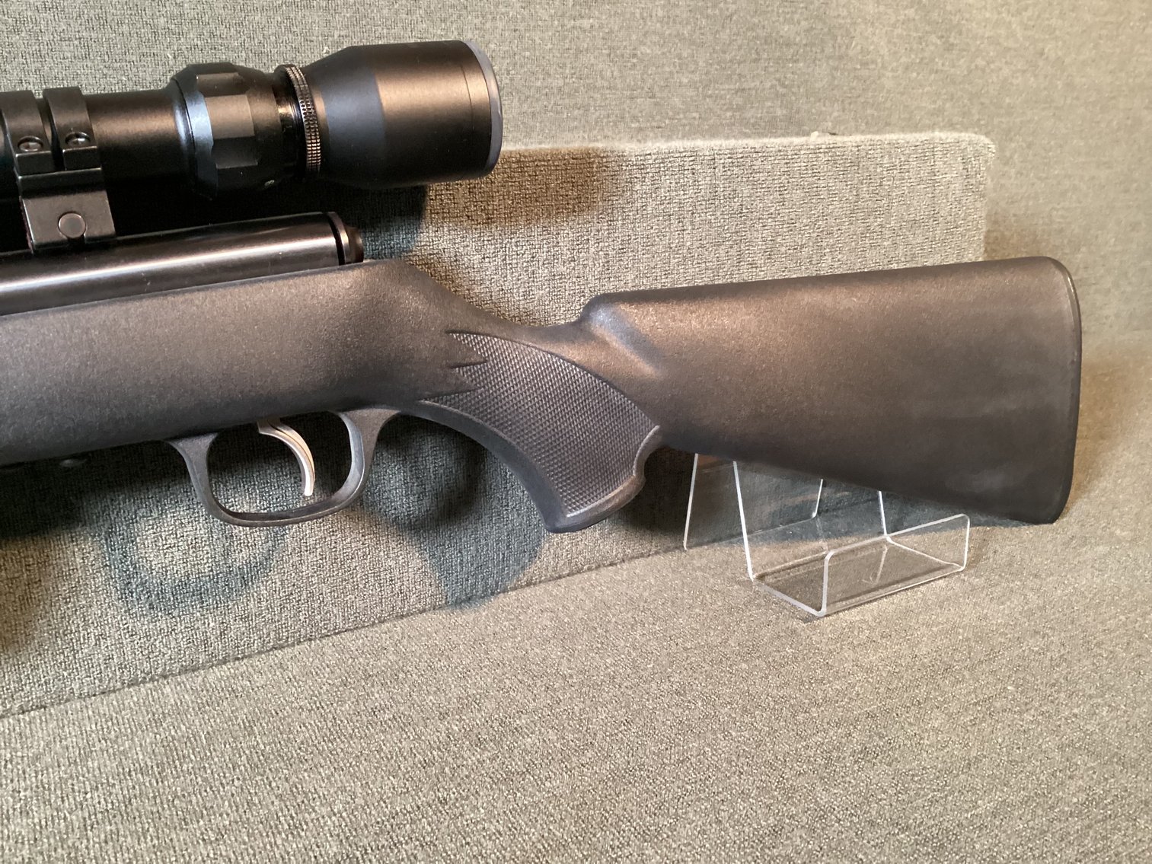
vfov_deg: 45.4
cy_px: 432
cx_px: 576
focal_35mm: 31
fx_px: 1032
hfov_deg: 58.3
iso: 500
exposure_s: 1/30
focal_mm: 3.3
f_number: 2.4
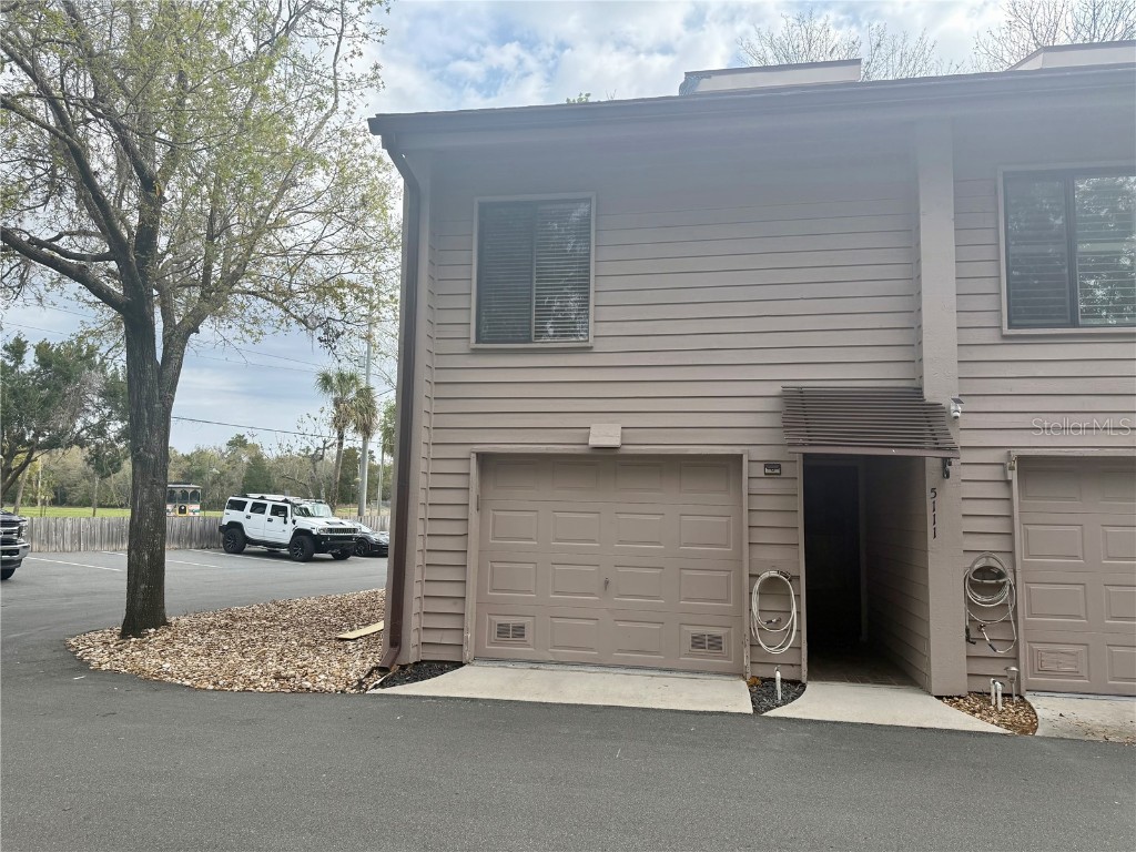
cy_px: 426
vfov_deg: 56.8
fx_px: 788
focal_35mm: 24
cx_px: 568
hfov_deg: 71.6
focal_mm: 6.76
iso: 100
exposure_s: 1/2445
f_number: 1.78
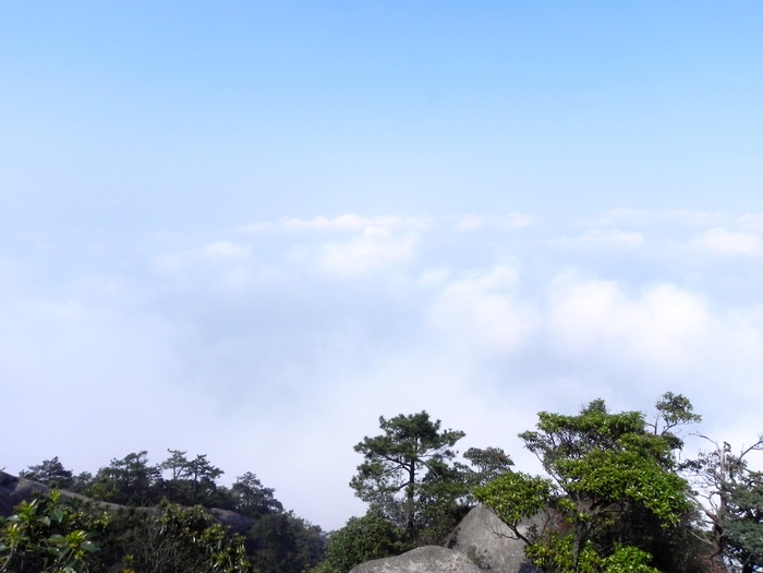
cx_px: 382
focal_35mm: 26
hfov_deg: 67.3
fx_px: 573
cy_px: 286
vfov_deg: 53.1
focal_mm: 4.6
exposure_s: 1/590
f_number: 8
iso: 160
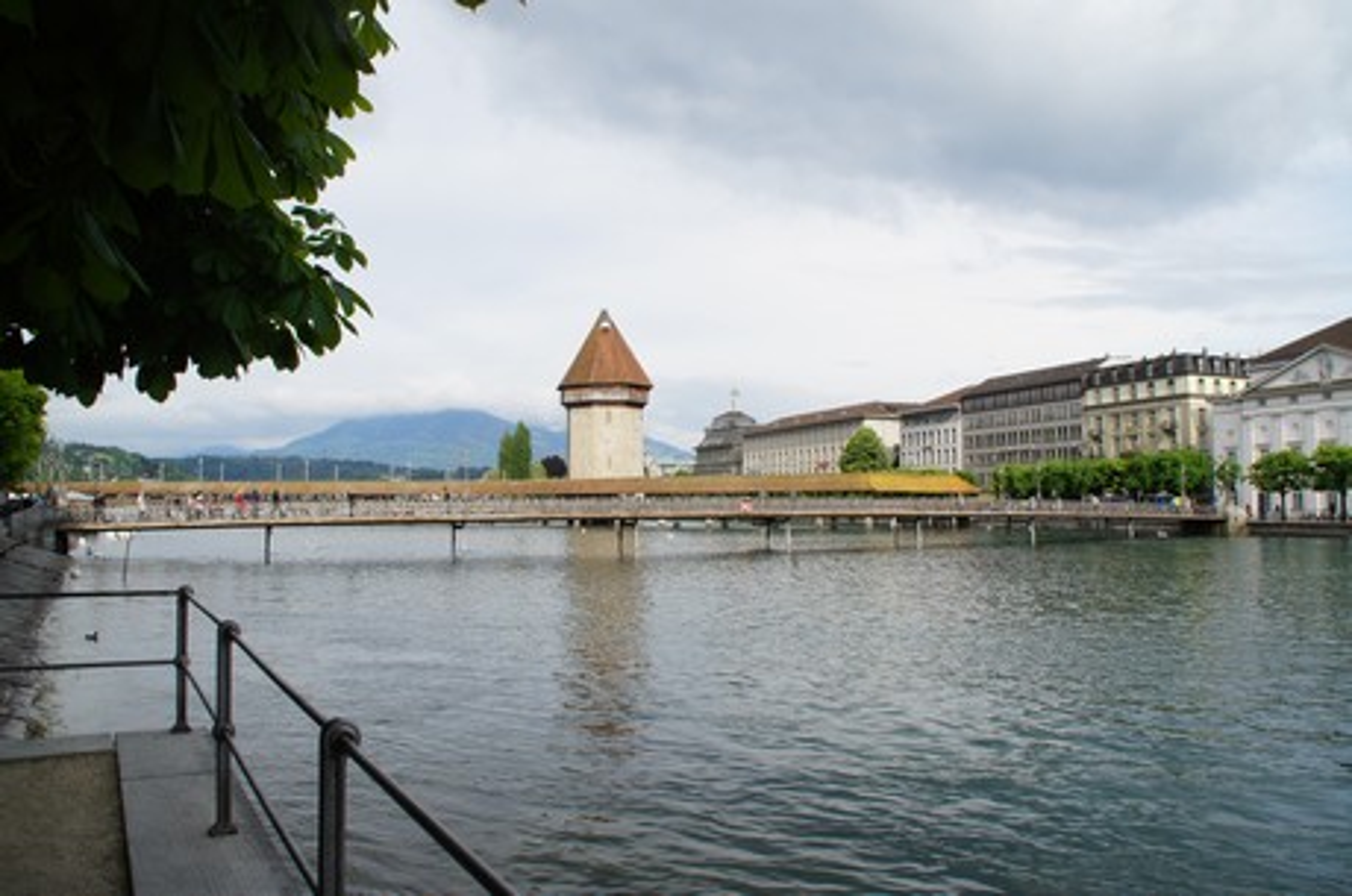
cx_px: 676
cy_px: 448
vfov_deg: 47.8
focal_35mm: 27
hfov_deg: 67.5
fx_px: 1012
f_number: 11
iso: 100
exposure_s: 1/80
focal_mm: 18
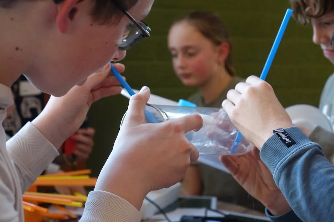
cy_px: 111
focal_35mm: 83
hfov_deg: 24.5
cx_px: 167
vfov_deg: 16.5
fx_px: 770
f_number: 2.8
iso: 400
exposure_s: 1/100
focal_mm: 30.3
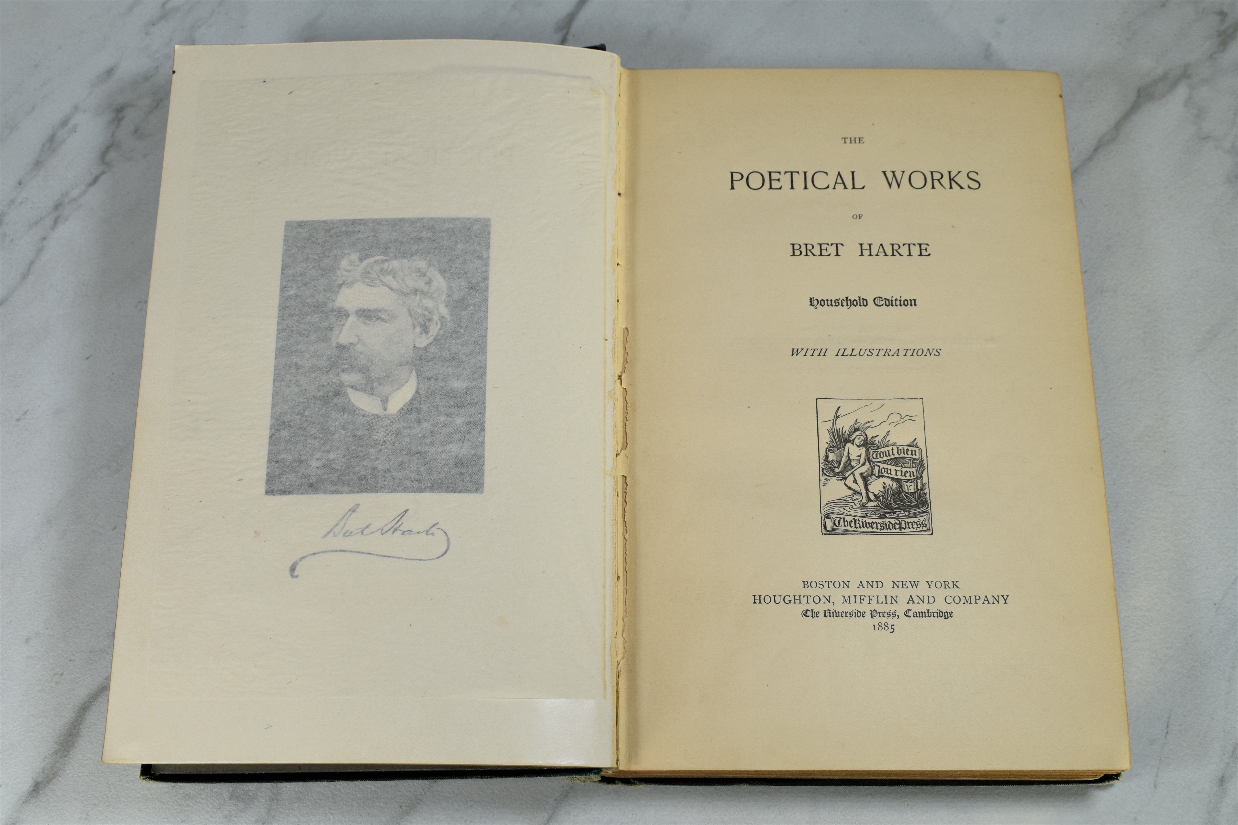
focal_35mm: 40
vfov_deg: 33.0
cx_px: 619
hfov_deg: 47.9
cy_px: 412
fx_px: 1393
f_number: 9
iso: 200
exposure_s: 1/320
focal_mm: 27
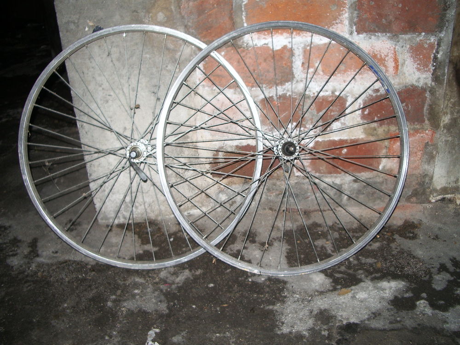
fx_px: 465
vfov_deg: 40.7
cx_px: 230
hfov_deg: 52.6
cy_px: 172
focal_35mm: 35
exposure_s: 1/40
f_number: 2.6
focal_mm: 5.8
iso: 100
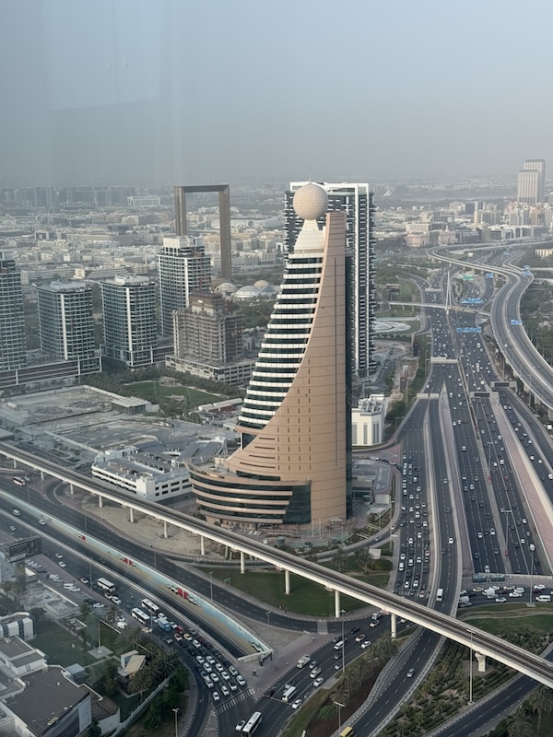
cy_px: 368
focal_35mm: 48
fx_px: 1022
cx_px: 276
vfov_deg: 39.7
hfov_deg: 30.3
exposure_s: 1/577
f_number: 1.78
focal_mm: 6.76
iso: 64
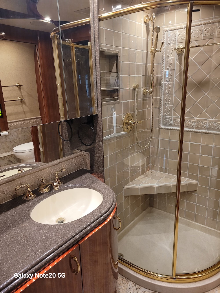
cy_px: 146
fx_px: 220
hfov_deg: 53.1
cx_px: 110
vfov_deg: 67.3
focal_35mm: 26
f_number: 1.8
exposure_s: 1/40
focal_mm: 5.4
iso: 320
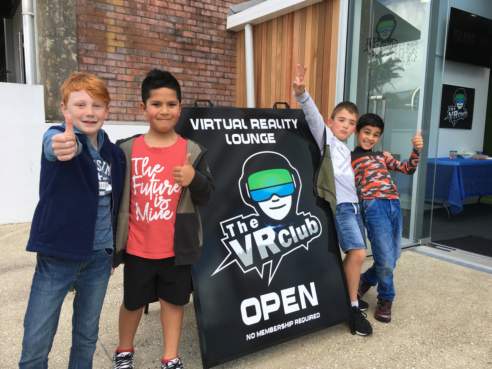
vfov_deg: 48.2
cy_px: 184
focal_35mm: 29
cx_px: 246
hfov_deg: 61.7
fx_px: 412
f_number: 2.2
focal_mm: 4.15
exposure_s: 1/458
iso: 25
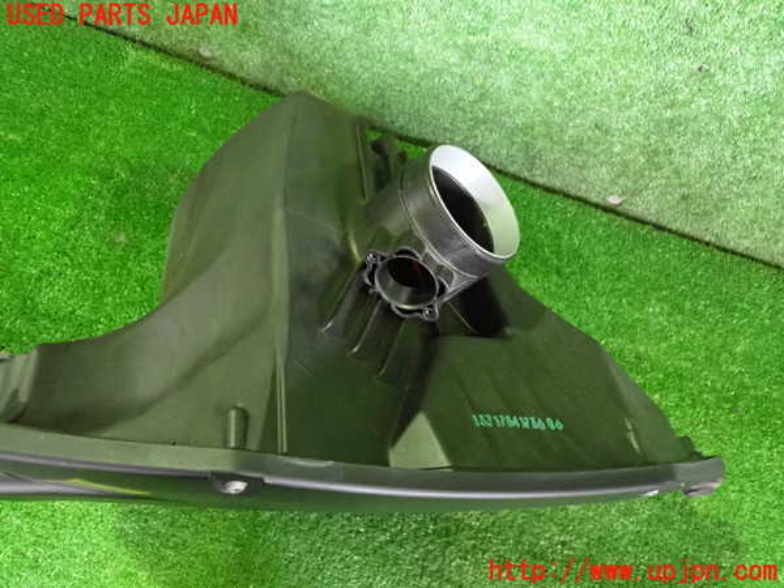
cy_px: 294
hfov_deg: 60.0
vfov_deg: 46.8
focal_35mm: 30
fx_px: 679
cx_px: 392
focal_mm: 5.4
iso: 2000
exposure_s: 1/40
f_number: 2.3
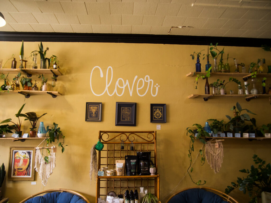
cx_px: 136
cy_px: 102
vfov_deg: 48.2
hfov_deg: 61.7
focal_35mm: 29
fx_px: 227
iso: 800
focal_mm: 14
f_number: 3.5
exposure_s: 1/100
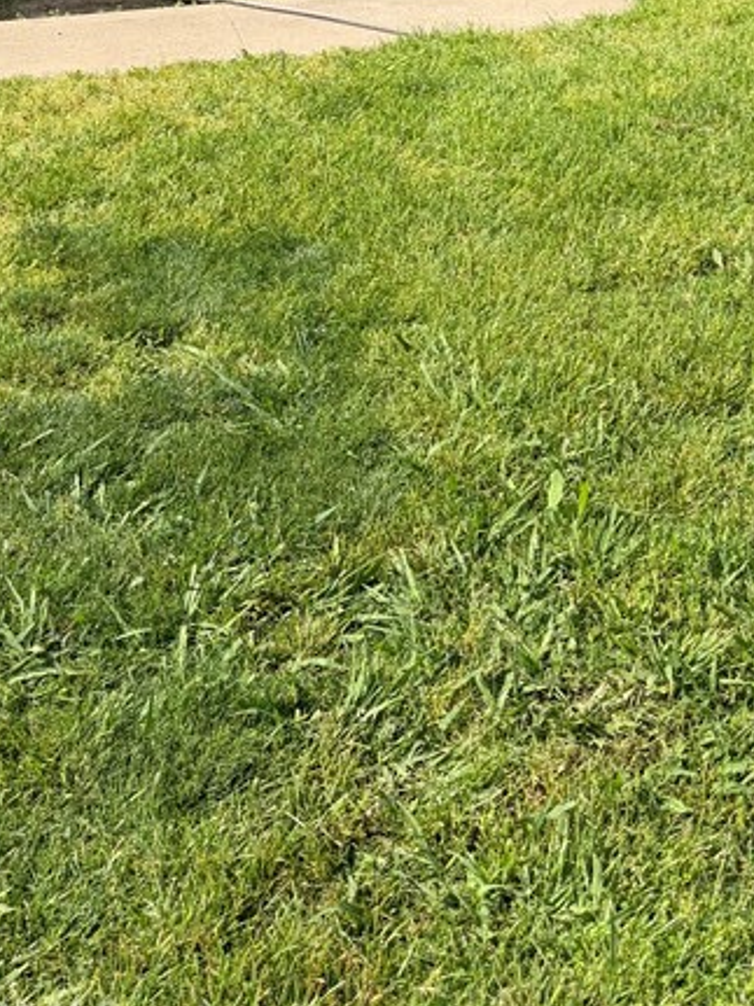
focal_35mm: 57
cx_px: 420
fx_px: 1656
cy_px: -140
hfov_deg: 25.6
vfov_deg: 29.9
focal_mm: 6.76
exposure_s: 1/2703
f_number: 1.78
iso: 80
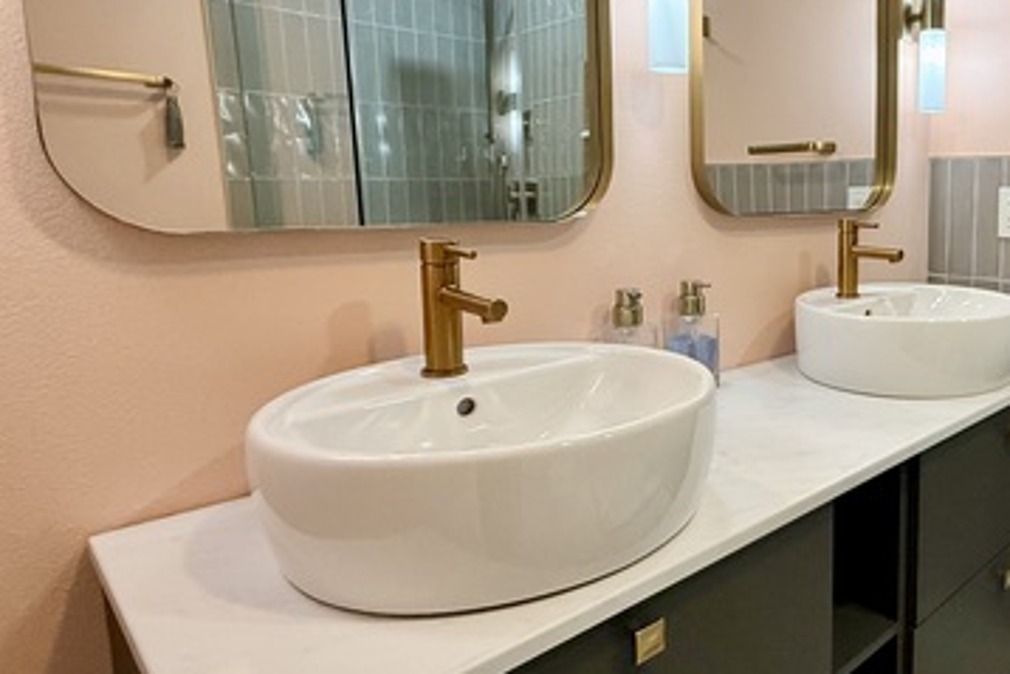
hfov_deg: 62.2
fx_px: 730
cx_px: 838
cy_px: 276
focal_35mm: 26
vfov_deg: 49.3
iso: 250
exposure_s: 1/120
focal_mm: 2.22
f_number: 2.2
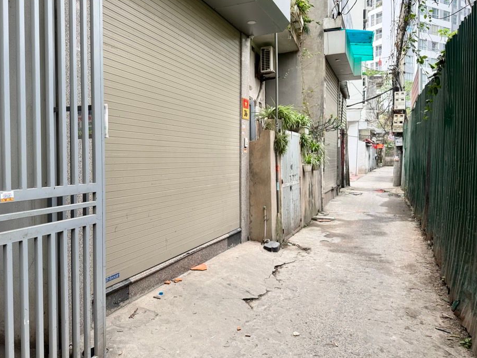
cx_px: 212
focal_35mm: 27
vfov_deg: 51.4
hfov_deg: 65.1
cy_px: 169
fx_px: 372
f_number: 1.78
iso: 80
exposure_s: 1/372
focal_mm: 6.76
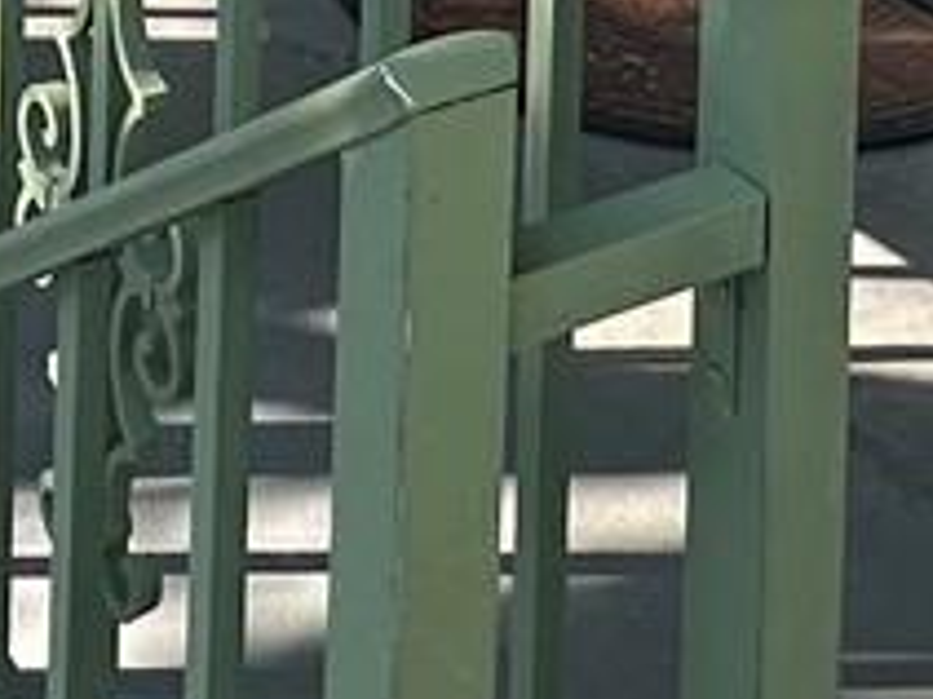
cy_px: -1248
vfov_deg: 10.7
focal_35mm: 106
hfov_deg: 18.5
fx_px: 2855
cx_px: 305
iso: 40
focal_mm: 2.22
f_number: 2.2
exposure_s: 1/365
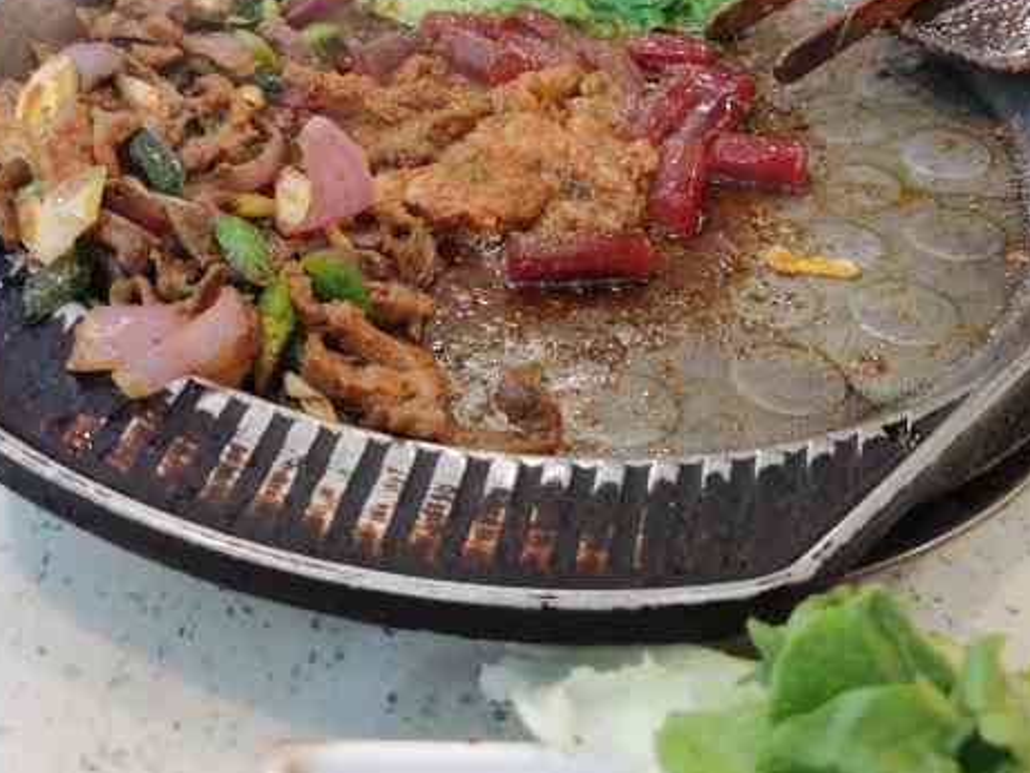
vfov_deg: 34.7
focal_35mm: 41
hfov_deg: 45.8
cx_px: 536
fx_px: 1220
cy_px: 231
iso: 100
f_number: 1.8
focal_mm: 5.58
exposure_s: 1/50
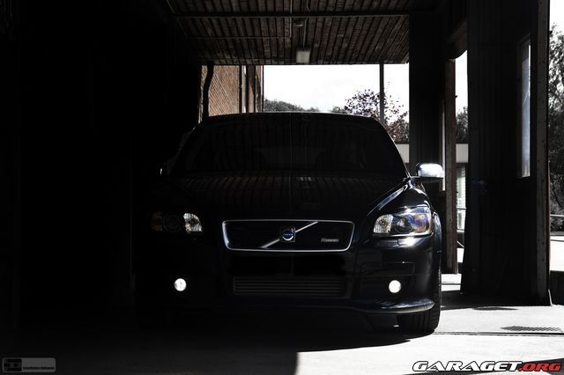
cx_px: 282
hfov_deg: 27.0
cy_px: 188
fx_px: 1174
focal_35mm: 75
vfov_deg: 18.2
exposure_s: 1/125
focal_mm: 50
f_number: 8
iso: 200
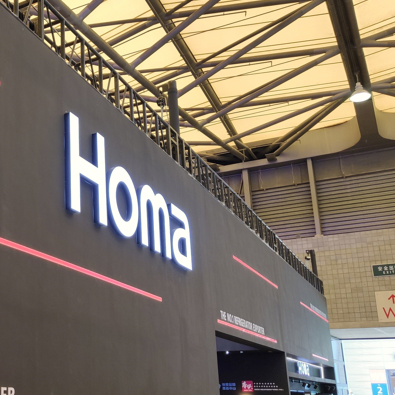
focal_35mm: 48
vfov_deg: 35.4
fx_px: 620
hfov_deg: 32.7
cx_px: 6
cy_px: 205
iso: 120
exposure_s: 1/100
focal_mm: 4.75
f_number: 1.75
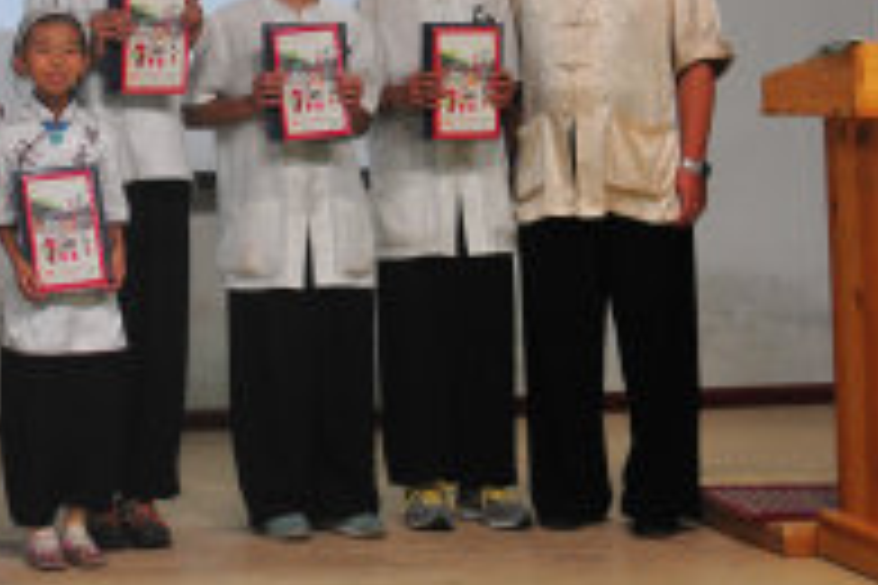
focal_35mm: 109
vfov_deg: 12.3
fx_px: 2664
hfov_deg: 17.8
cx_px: -194
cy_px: -74
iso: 500
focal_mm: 29
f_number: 4
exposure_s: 1/60
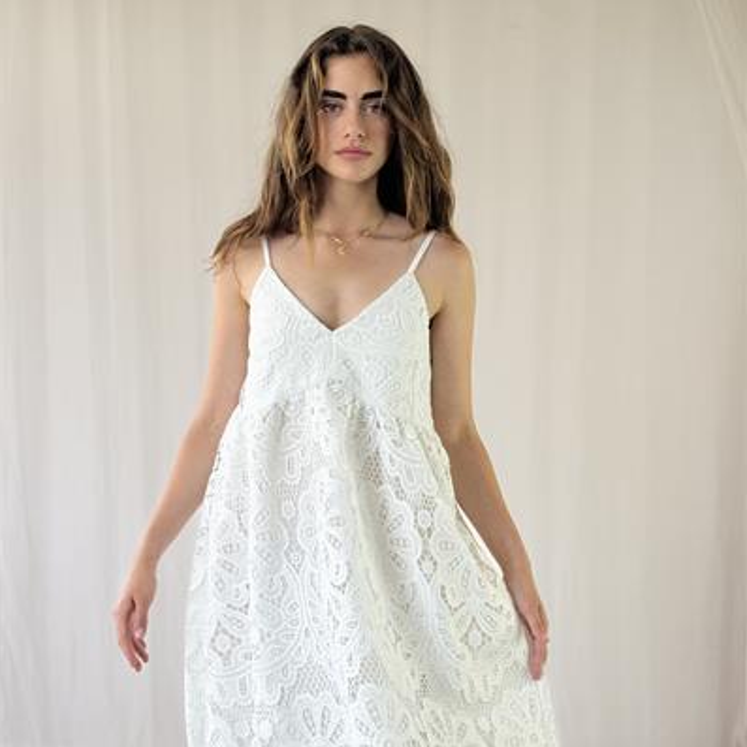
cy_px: 409
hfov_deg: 30.0
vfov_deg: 30.0
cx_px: 374
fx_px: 1392
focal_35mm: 57
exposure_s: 1/323
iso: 64
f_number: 1.78
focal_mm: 6.76
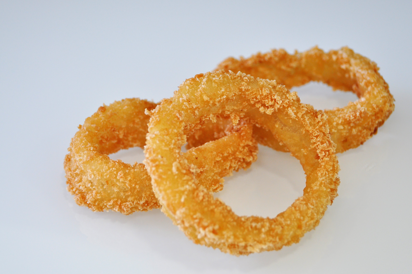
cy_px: 128
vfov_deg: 16.8
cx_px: 213
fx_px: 926
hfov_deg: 25.1
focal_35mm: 81
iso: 400
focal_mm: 48
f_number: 4.5
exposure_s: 1/60
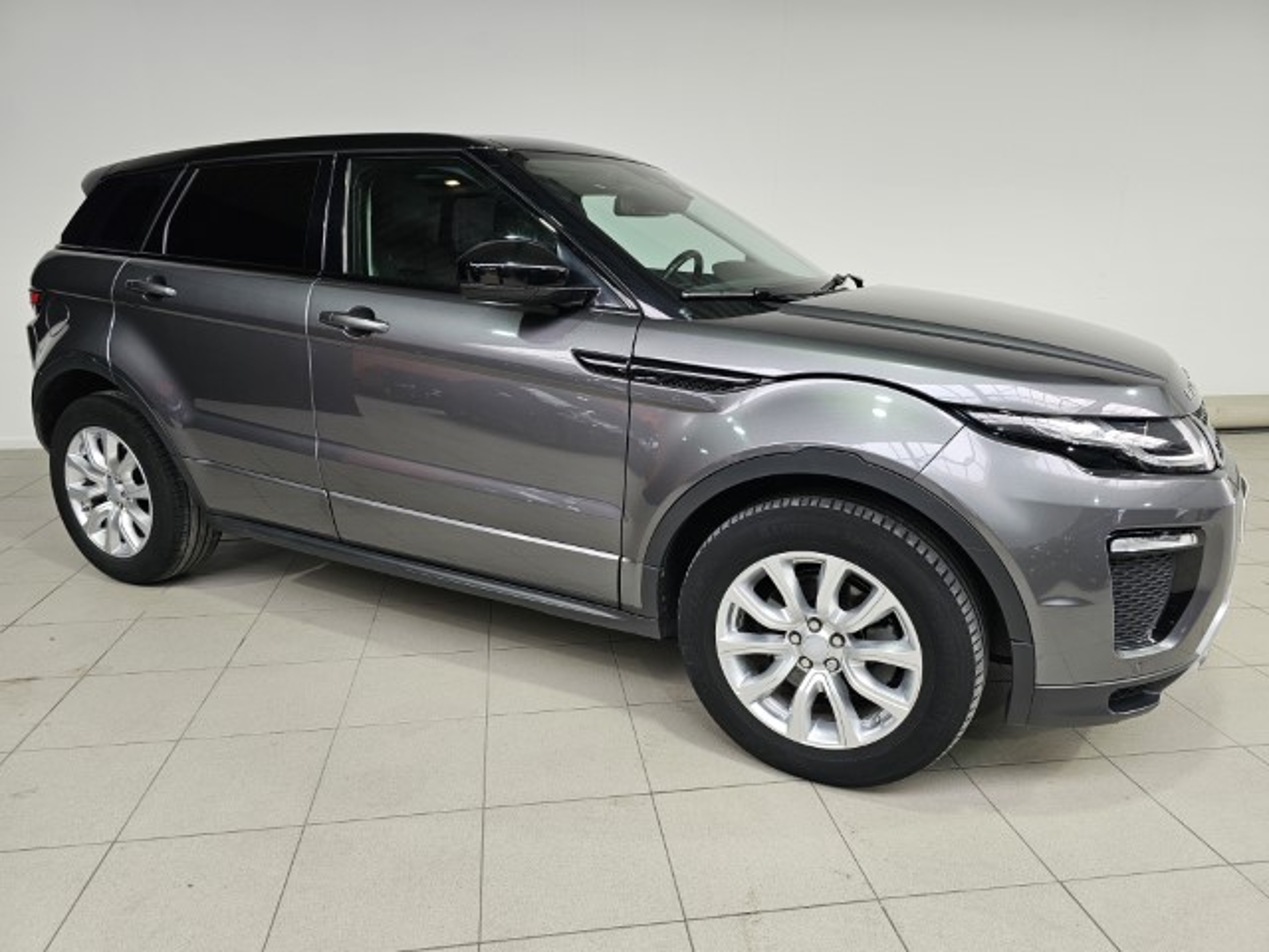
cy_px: 476
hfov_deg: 73.9
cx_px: 634
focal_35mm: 23
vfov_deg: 58.9
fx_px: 843
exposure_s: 1/190
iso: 80
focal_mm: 6.3
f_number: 1.7
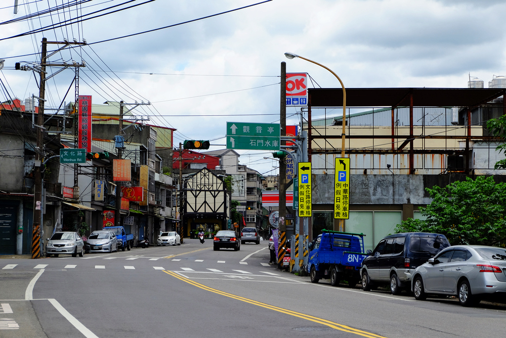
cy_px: 169
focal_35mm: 75
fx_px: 1054
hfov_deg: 27.0
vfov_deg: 18.2
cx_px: 253
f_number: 5.6
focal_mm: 50
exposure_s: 1/1250
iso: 400
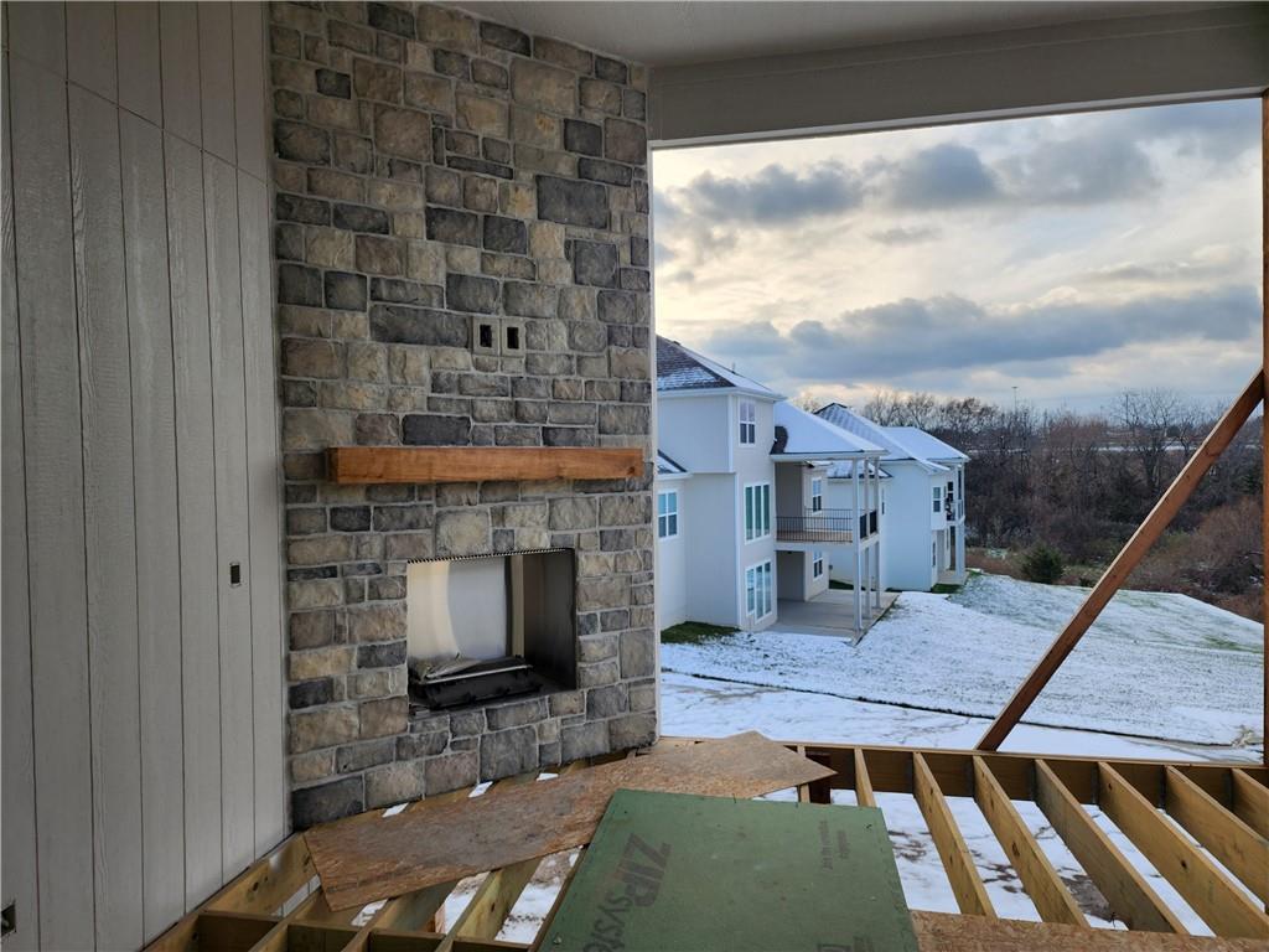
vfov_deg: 58.9
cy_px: 476
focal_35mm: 23
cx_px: 634
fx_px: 843
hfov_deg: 73.9
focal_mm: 6.4
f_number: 1.8
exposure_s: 1/271
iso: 12
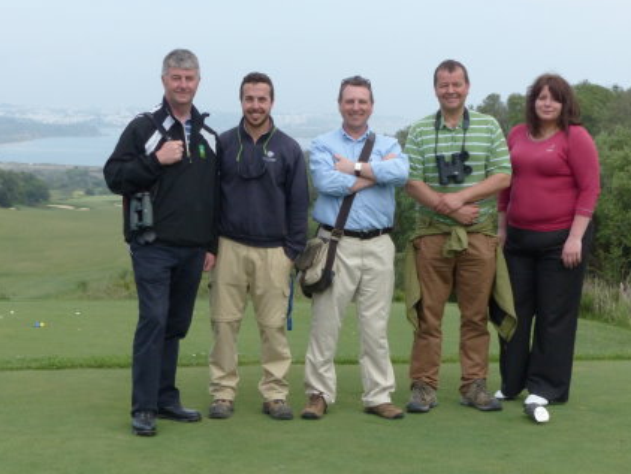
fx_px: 1459
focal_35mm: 80
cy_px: 248
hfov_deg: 24.4
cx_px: 307
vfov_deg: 18.5
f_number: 4.5
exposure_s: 1/1600
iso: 400
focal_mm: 13.5
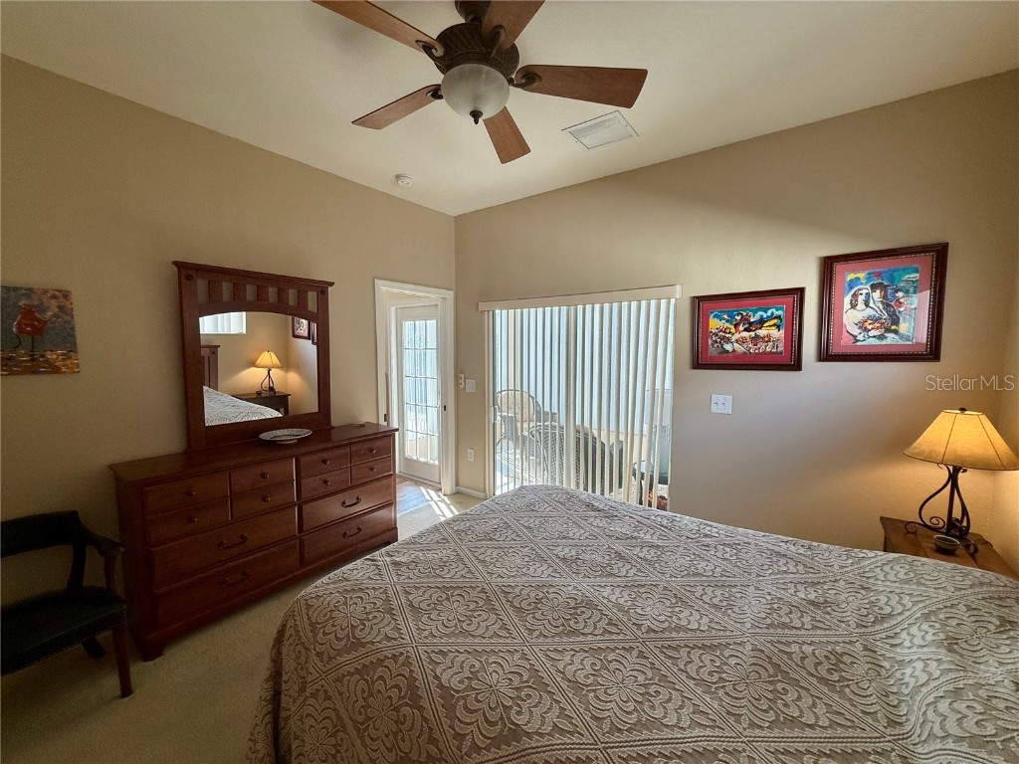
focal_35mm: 14
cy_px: 382
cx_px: 510
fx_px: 412
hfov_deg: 102.1
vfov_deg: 85.7
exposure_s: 1/181
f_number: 2.2
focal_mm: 2.22
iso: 64
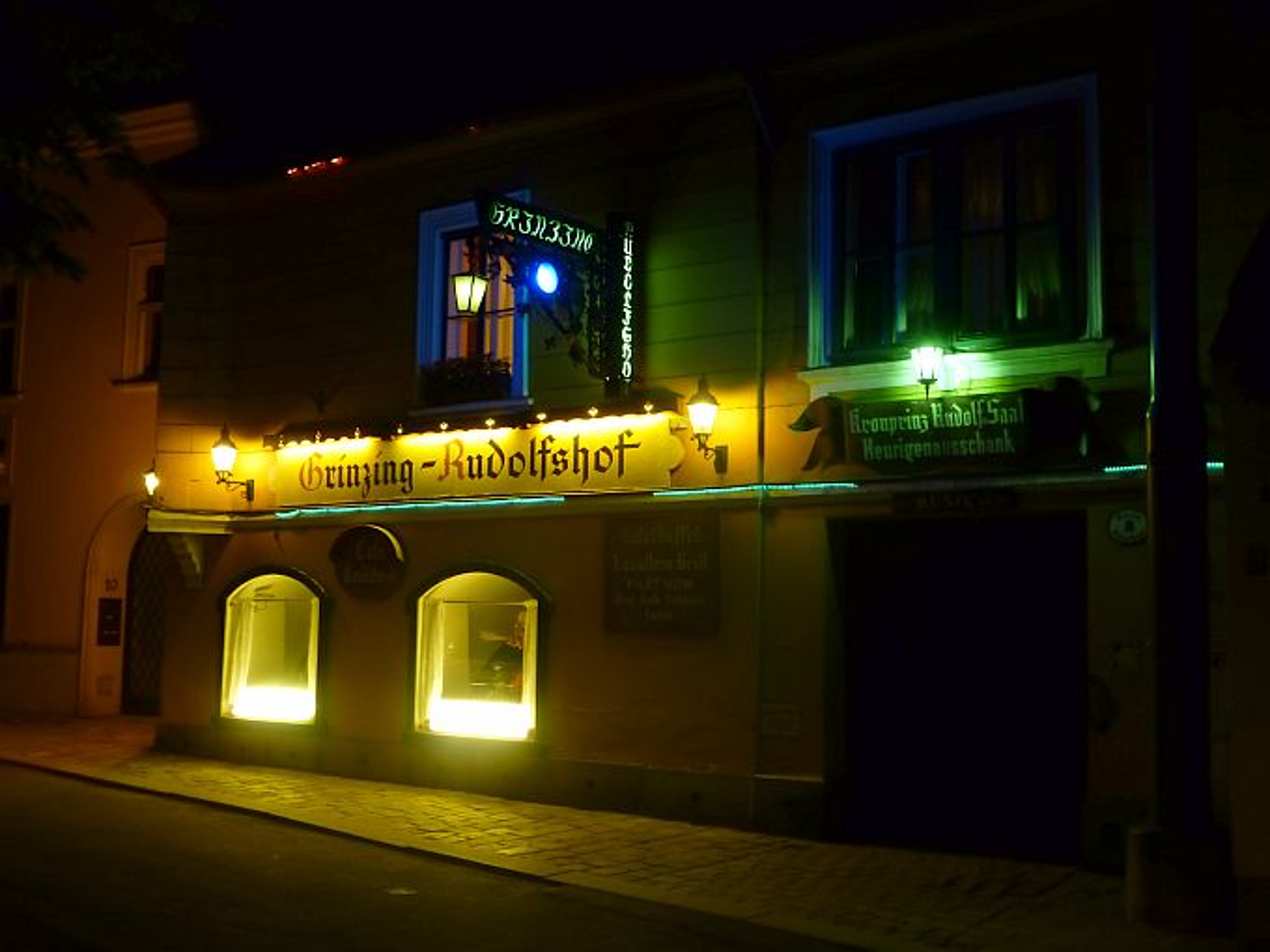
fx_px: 1468
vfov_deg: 36.0
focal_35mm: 40
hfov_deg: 46.8
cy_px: 476
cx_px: 635
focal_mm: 6.9
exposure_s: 1/8
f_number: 3.9
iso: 400
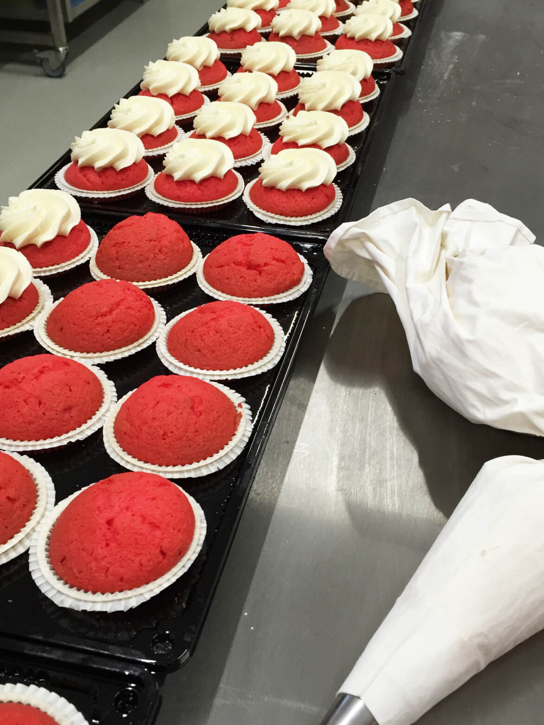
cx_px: 286
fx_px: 796
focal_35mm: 38
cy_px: 364
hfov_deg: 37.7
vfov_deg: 49.0
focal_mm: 4.15
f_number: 2.2
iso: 100
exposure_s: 1/33
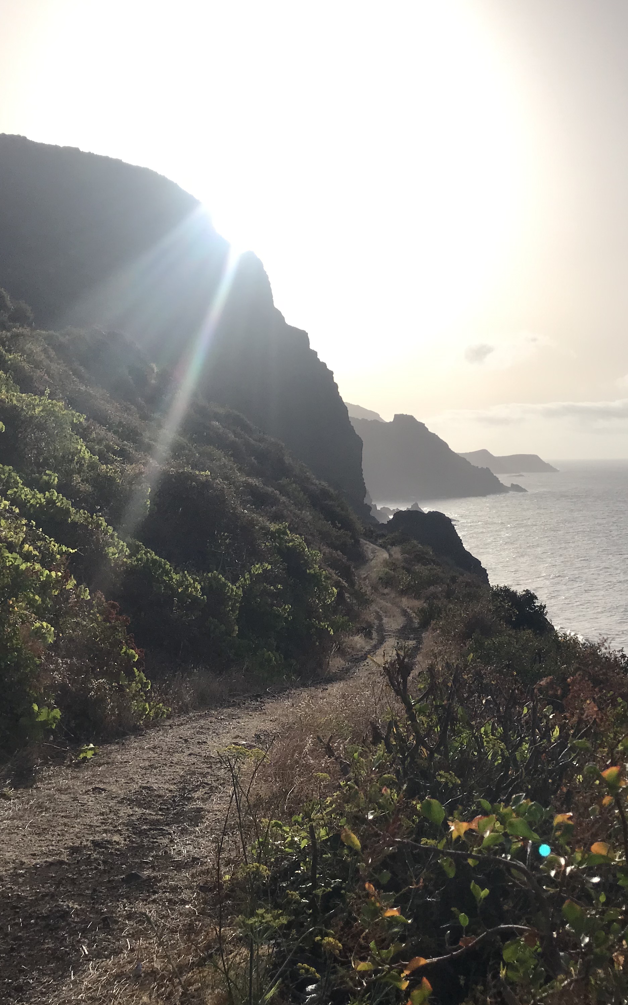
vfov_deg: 49.3
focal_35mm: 40
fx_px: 1095
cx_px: 413
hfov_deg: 31.8
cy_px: 502
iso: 25
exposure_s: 1/6849
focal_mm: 3.99
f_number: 1.8
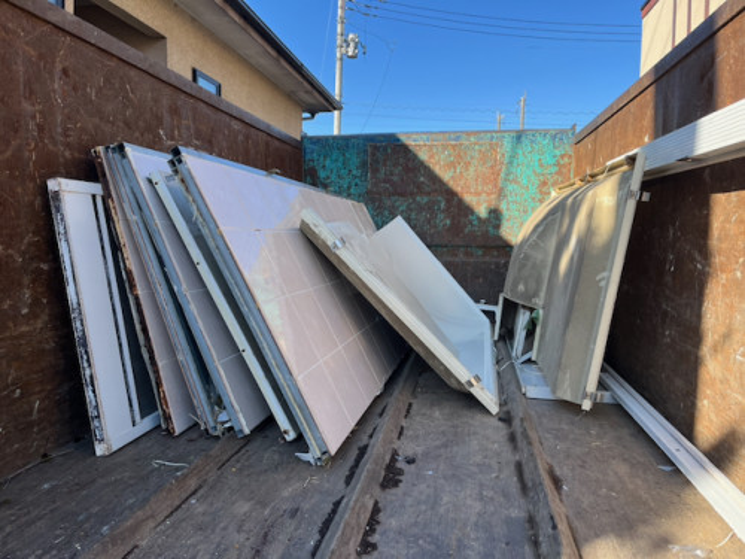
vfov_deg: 53.1
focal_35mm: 26
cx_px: 372
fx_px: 560
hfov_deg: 67.3
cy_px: 280
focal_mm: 5.1
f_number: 1.6
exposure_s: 1/1129
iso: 50
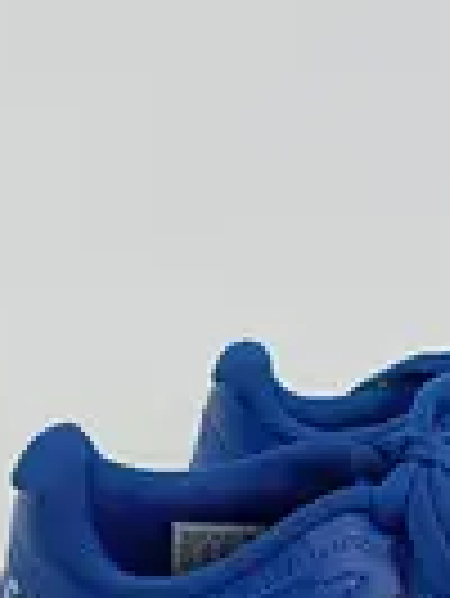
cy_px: 679
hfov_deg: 17.1
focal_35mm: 84
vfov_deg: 21.9
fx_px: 1454
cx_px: 468
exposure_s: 1/100
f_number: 1.8
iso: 78
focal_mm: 4.22
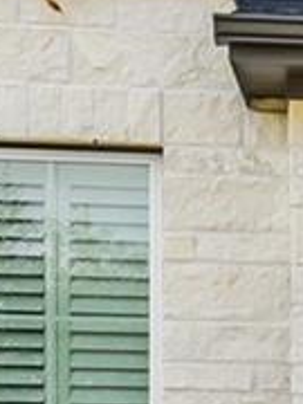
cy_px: 329
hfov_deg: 8.8
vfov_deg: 12.8
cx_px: 738
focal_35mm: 153
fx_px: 1786
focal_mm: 14
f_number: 11
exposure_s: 1/500
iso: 500
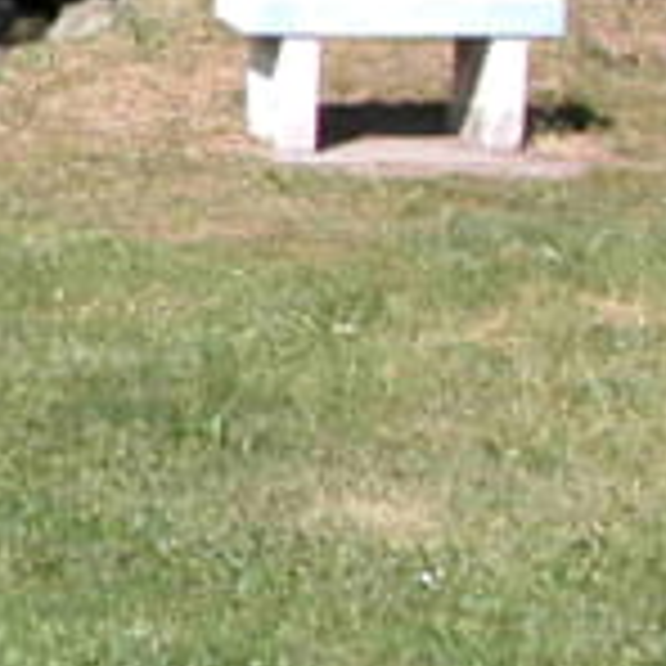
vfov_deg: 8.3
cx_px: -981
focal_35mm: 208
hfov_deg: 7.8
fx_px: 4528
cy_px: -126
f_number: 5.6
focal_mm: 8.9
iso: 100
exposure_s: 1/245
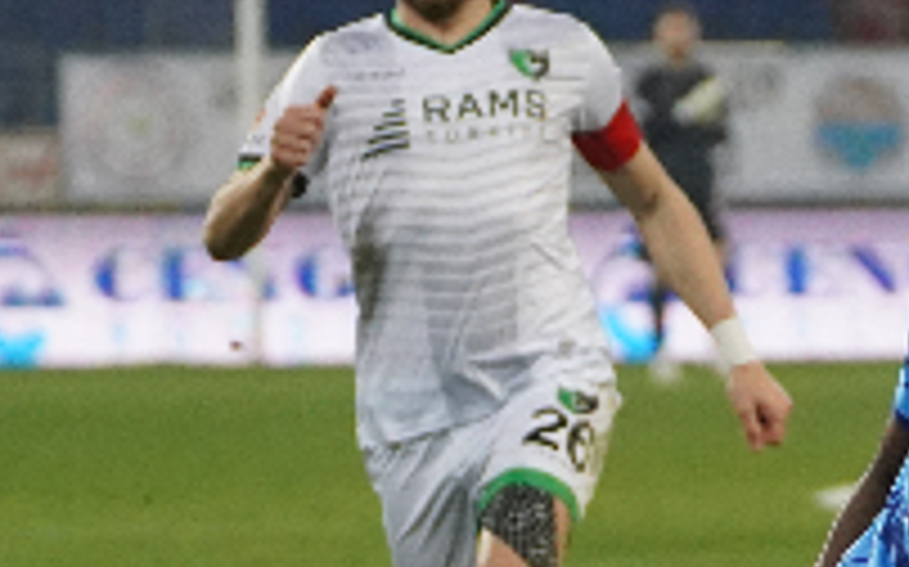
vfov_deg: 1.8
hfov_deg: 2.8
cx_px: 675
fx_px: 18520
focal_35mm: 748
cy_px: 596
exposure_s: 1/2000
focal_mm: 185
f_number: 5.6
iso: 8000
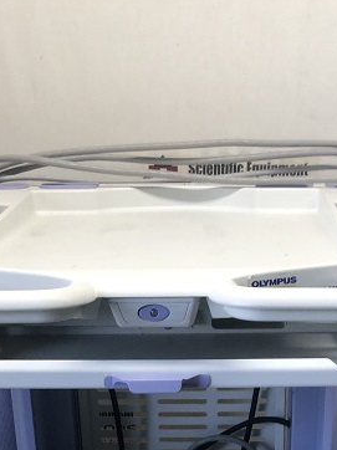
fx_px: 1014
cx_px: 205
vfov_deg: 21.9
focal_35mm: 78
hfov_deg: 18.9
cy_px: 620
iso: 25
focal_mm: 3.99
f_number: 1.8
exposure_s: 1/40
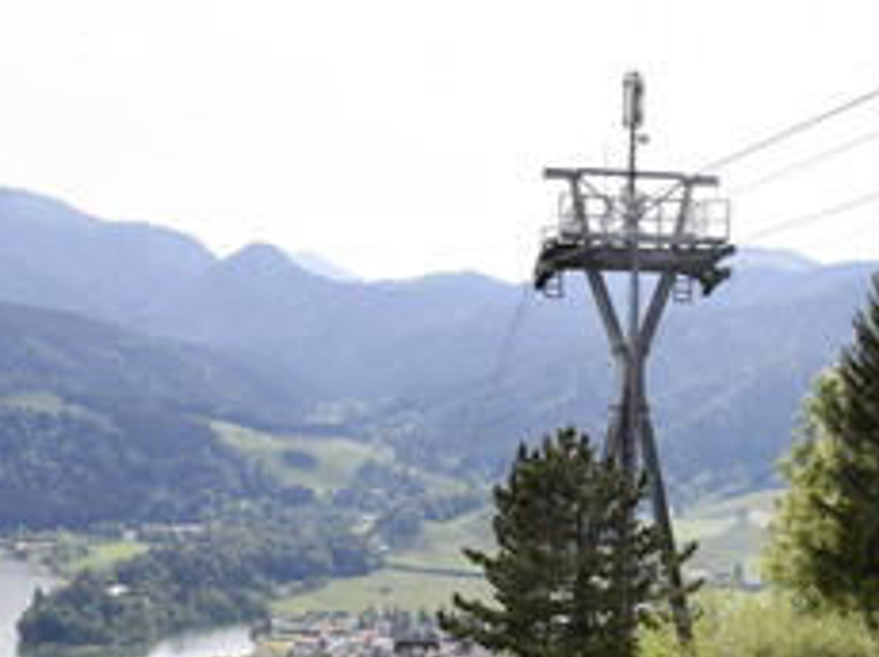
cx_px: 736
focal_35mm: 66
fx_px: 1674
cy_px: 420
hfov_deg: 28.6
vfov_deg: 22.2
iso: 200
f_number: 11
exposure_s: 1/125
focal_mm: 35
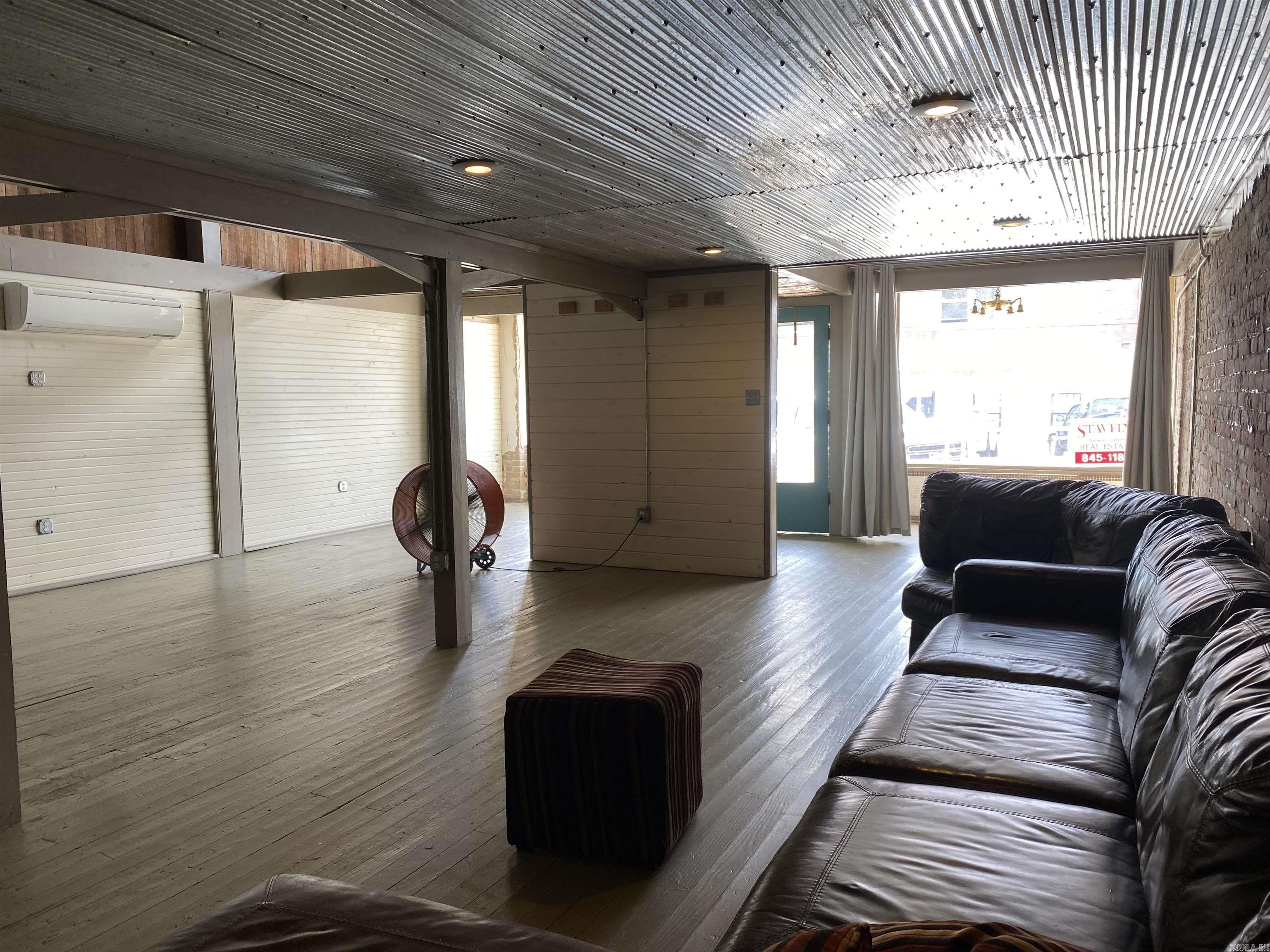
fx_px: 954
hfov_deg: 67.3
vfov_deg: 53.1
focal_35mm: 26
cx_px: 635
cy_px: 476
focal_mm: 4.25
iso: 40
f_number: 1.8
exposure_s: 1/120
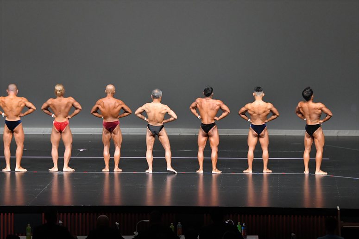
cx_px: 180
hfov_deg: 13.1
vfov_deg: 8.7
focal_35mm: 157
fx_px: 1565
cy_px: 120
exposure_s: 1/400
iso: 5000
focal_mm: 105
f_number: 5.6
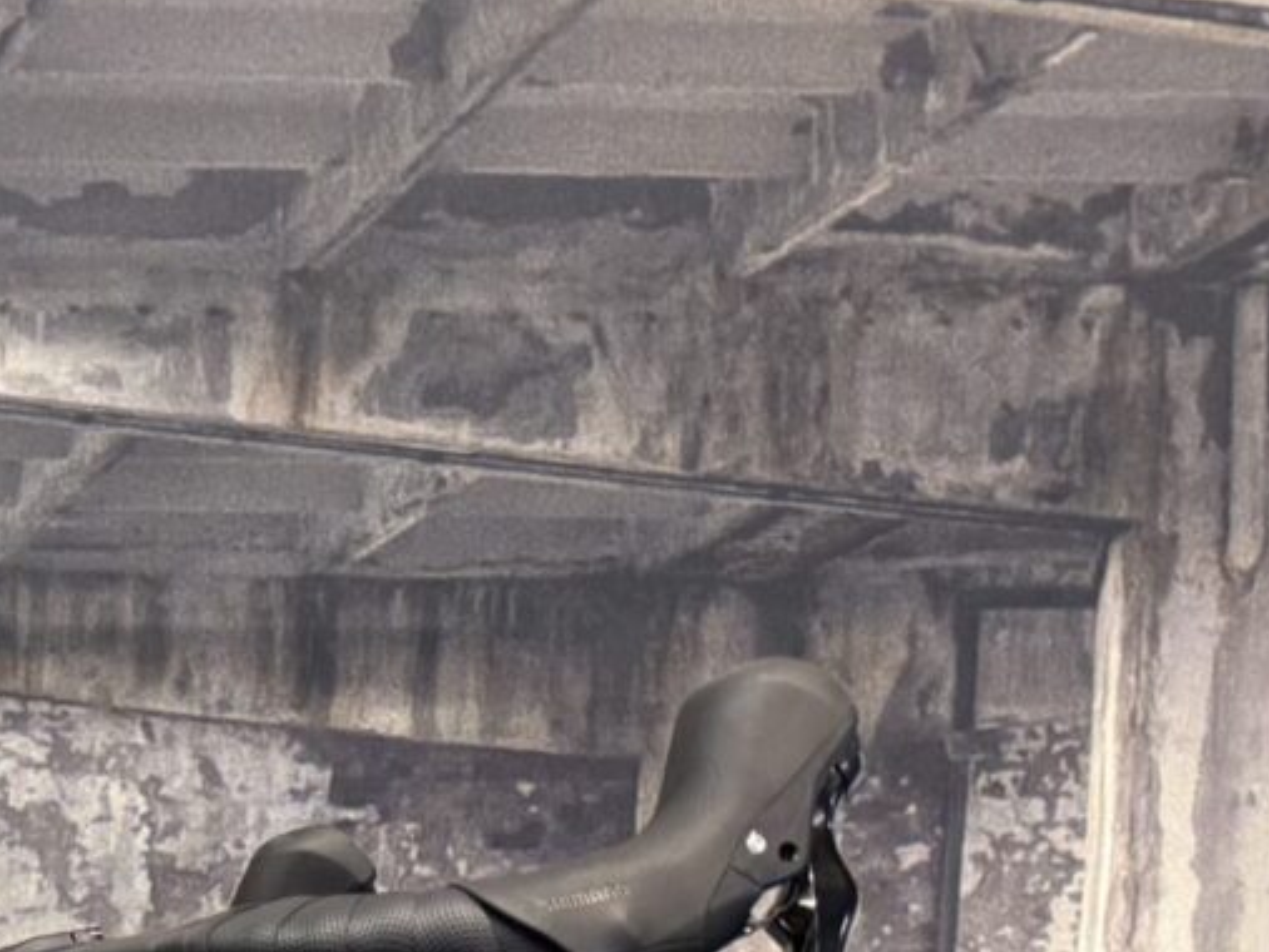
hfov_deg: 17.1
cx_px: -1098
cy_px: 1676
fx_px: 3338
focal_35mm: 91
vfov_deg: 14.4
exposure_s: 1/100
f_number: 1.78
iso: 160
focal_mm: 6.76
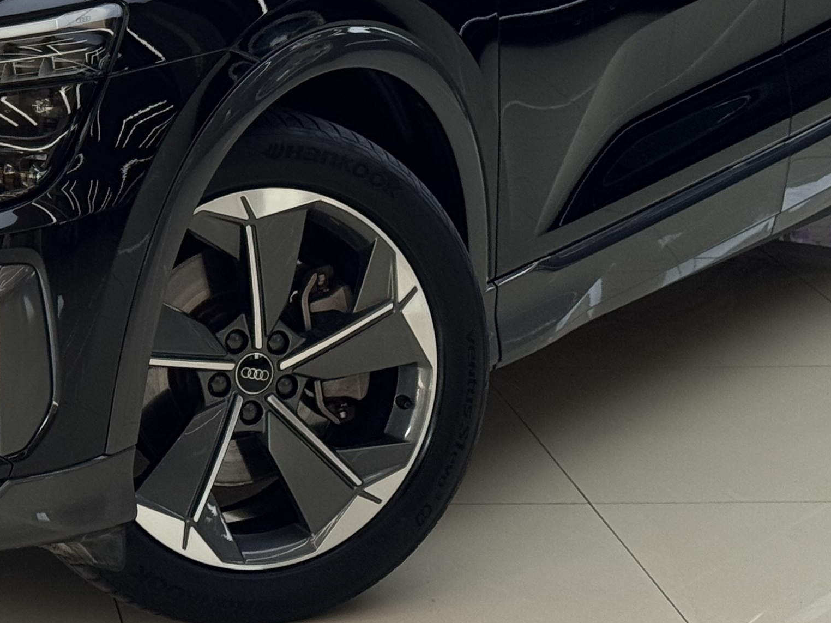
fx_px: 3049
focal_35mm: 127
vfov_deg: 11.5
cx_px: -161
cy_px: -111
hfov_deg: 15.0
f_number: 1.78
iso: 64
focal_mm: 6.76
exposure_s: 1/495
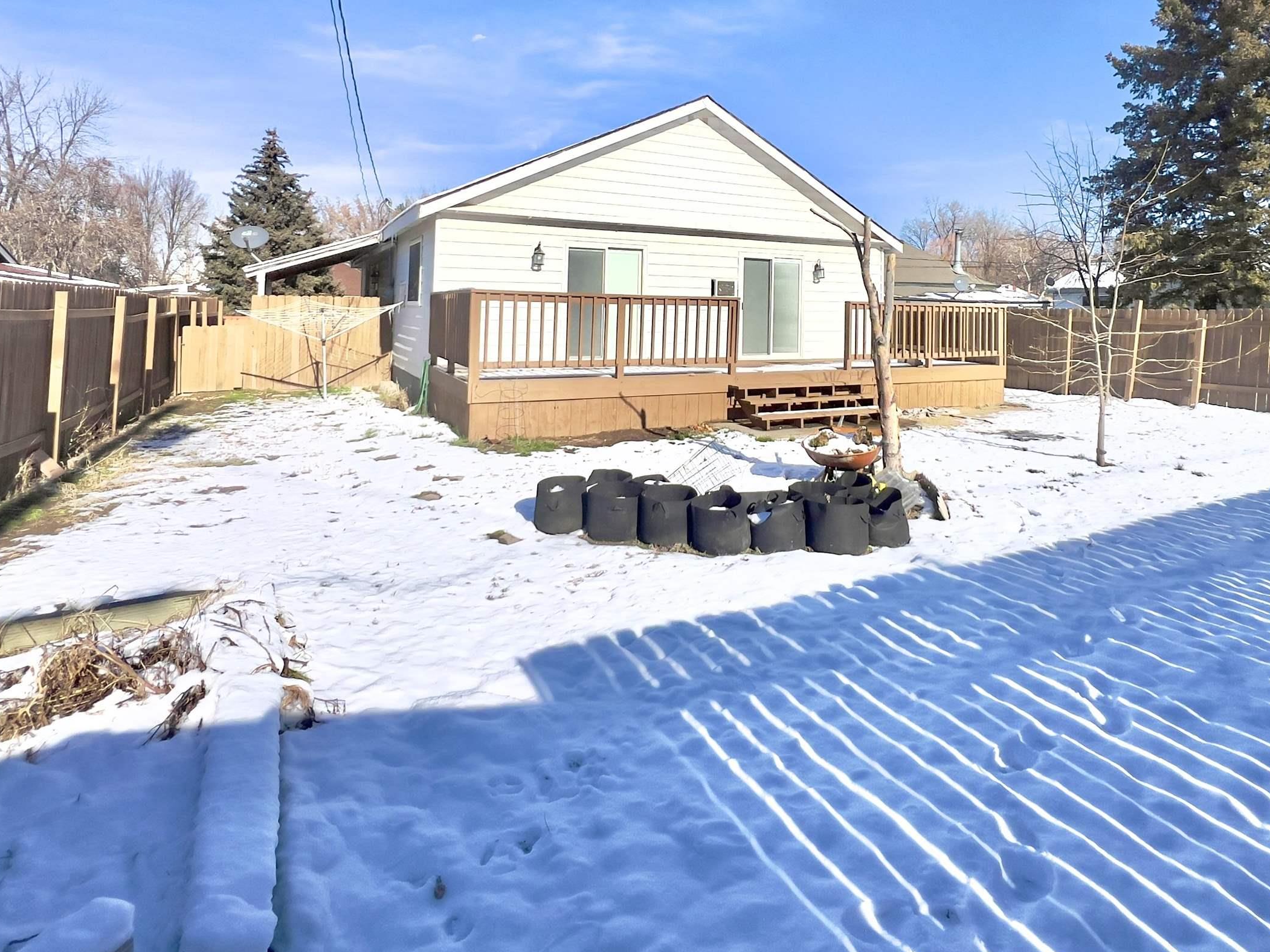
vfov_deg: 65.9
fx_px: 697
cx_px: 718
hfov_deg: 84.2
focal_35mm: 19
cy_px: 280
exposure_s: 1/4785
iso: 32
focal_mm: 1.57
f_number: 1.8
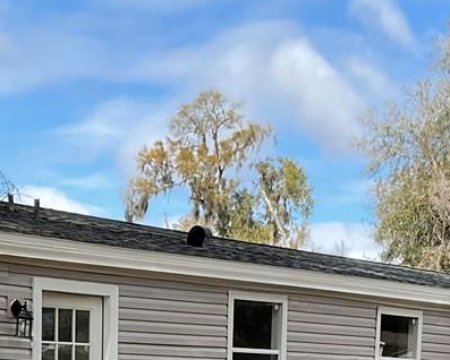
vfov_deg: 12.7
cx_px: 288
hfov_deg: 16.8
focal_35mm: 114
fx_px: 1519
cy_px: 566
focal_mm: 3
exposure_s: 1/1121
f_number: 1.8
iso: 16
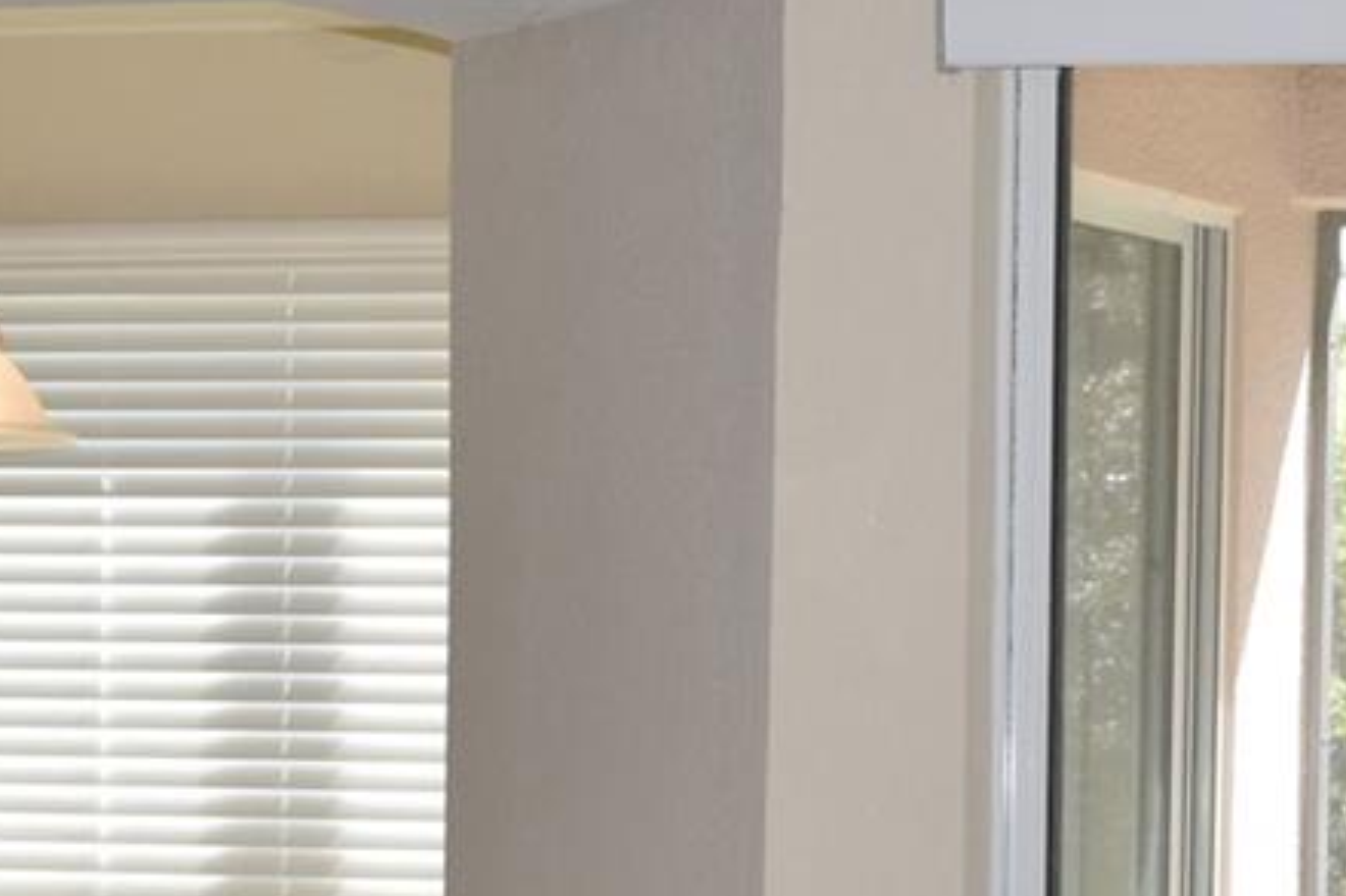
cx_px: 1251
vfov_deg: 7.1
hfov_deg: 10.7
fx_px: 7131
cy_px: 1278
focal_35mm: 191
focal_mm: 35
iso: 400
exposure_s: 1/200
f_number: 5
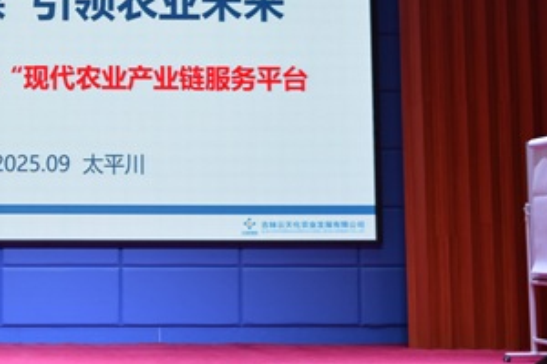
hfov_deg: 22.9
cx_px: 73
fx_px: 1322
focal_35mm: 87
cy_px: 84
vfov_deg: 15.6
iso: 400
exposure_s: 1/100
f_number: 5
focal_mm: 29
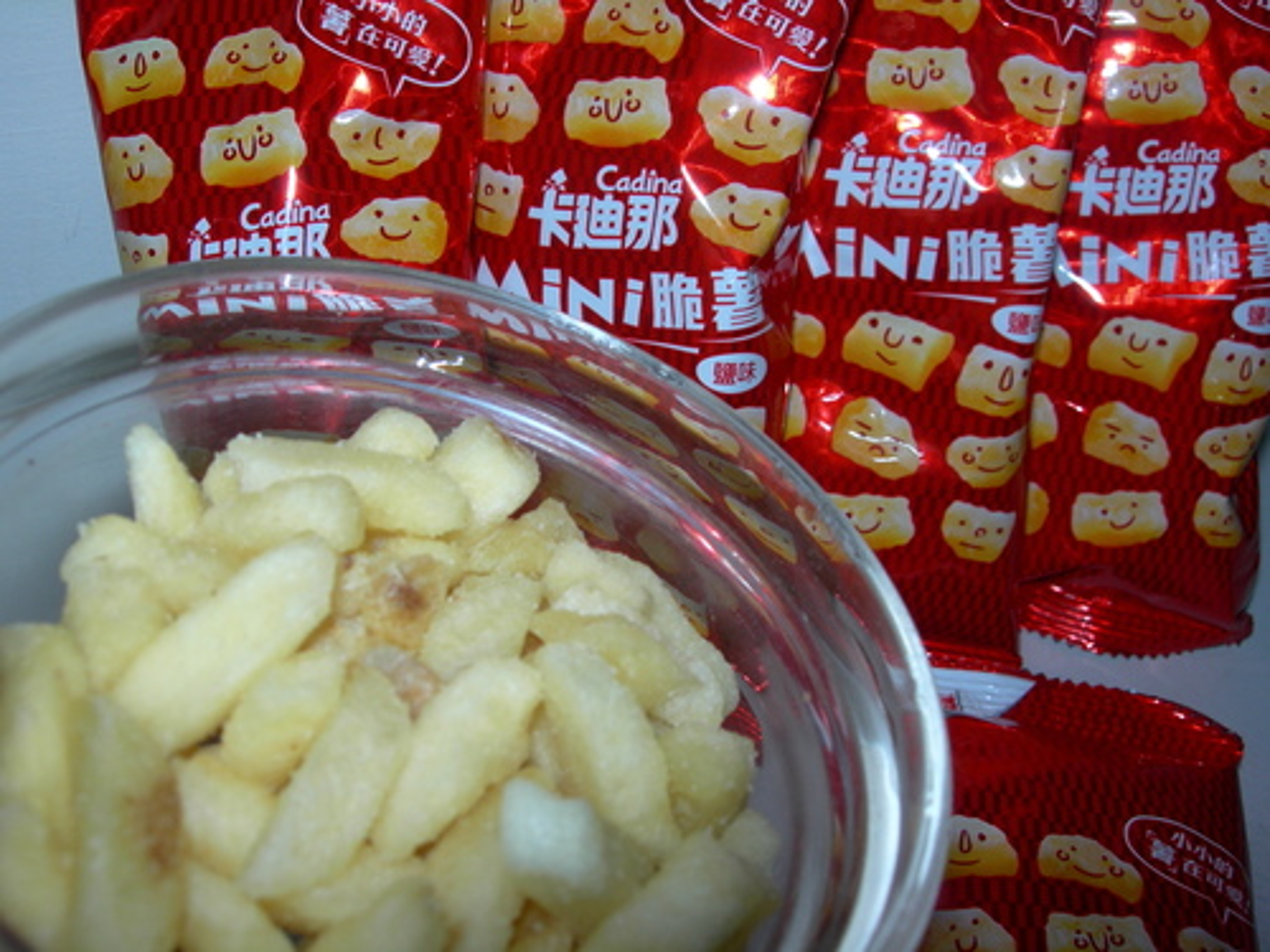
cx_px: 635
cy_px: 476
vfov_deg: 37.7
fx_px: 1394
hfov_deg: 49.0
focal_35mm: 38
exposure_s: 1/60.1
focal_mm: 7.8
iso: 50
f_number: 4.8
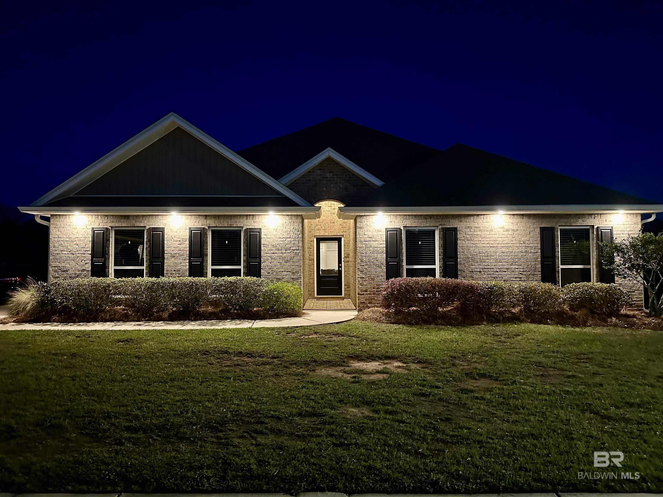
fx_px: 460
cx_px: 332
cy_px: 248
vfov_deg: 56.8
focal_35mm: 24
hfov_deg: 71.6
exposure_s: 1/30
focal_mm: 6.86
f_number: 1.78
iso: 1000
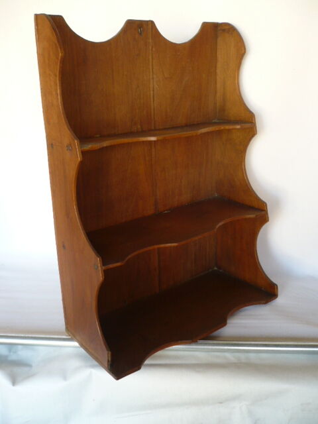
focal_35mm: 35
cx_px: 159
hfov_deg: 40.7
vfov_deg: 52.6
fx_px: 429
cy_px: 212
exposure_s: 1/30
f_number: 2.8
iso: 160
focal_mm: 5.8
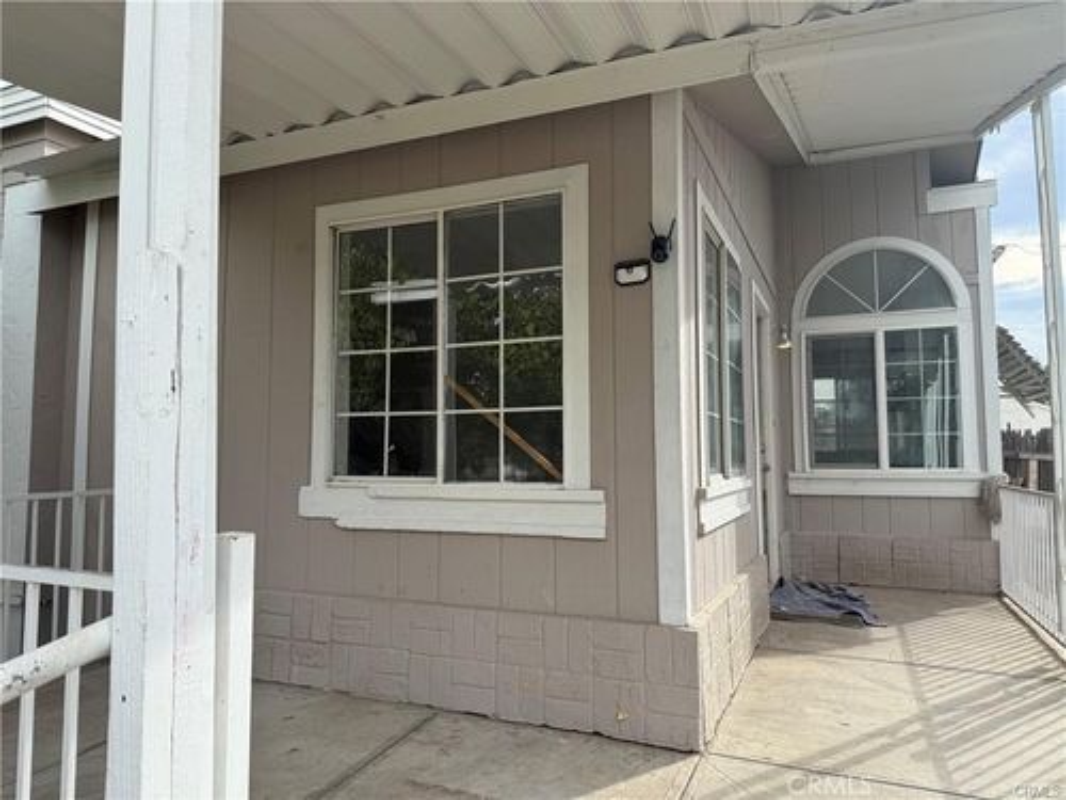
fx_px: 739
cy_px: 400
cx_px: 533
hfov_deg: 71.6
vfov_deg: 56.8
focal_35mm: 24
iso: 100
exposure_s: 1/1337
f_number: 1.78
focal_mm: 6.76
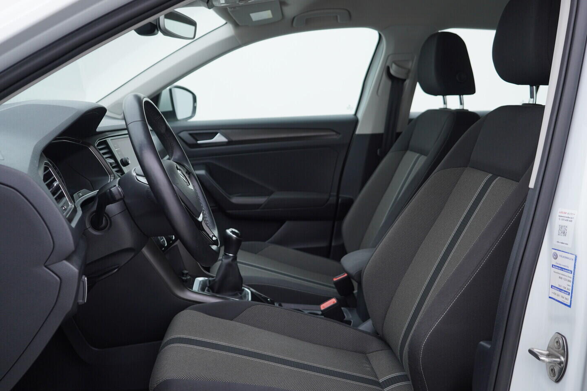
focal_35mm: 36
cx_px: 294
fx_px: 587
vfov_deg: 36.9
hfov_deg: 53.1
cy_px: 196
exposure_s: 1/60
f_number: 3.5
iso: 125
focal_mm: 24
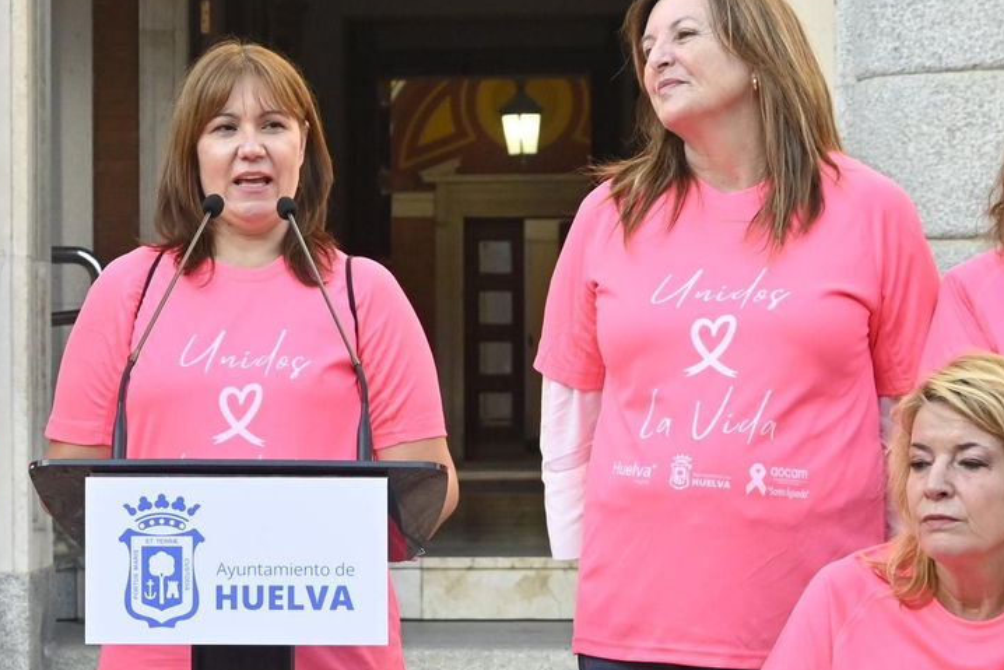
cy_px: 418
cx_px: 295
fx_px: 4100
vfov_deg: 9.3
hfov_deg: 13.9
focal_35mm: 147
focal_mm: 44
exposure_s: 1/500
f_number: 6.3
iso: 1250
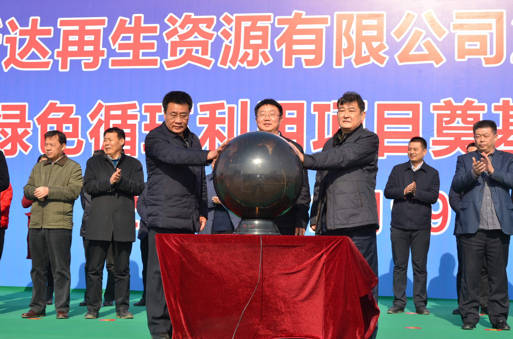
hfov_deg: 33.5
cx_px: 256
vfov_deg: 22.5
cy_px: 170
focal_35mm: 60
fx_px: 853
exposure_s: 1/250
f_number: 11
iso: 200
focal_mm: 40
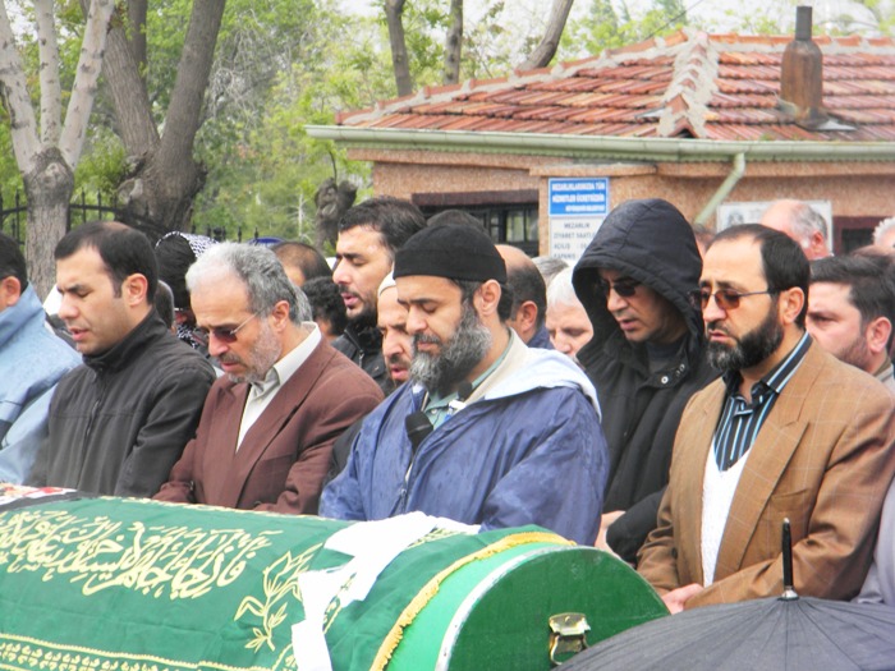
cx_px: 448
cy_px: 336
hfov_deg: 10.8
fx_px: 4731
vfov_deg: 8.1
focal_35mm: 183
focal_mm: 33.1
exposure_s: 1/123
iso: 112
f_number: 5.2
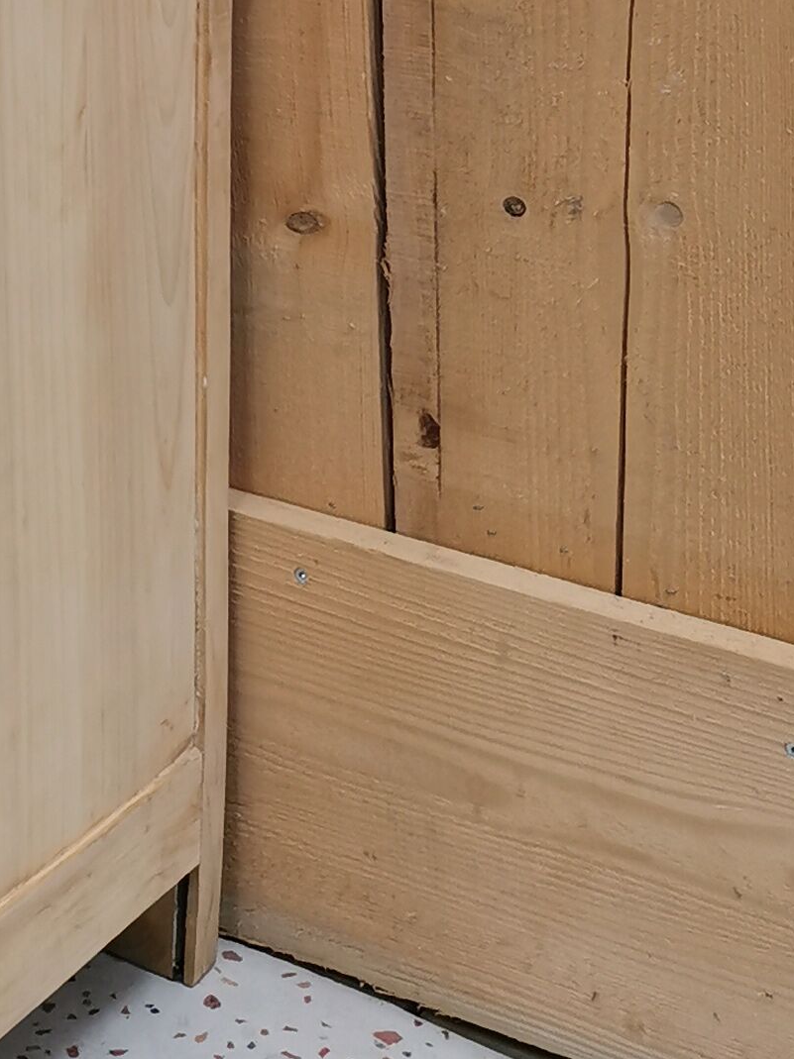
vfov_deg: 18.0
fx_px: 3030
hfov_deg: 13.9
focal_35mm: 99
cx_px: -423
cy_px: -462
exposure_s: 1/100
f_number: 1.8
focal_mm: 5.58
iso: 100
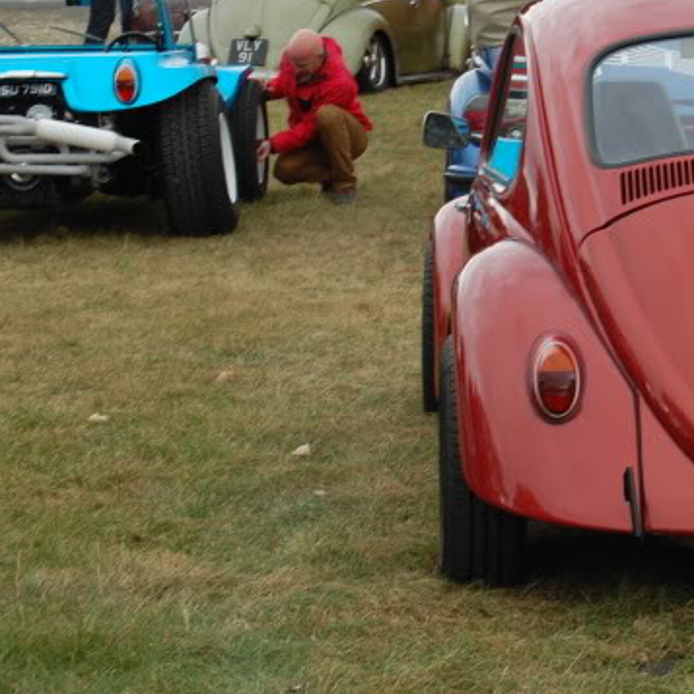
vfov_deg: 11.1
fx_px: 3560
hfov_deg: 11.0
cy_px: 197
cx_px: 668
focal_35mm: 157
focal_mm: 55
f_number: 5.6
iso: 220
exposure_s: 1/125
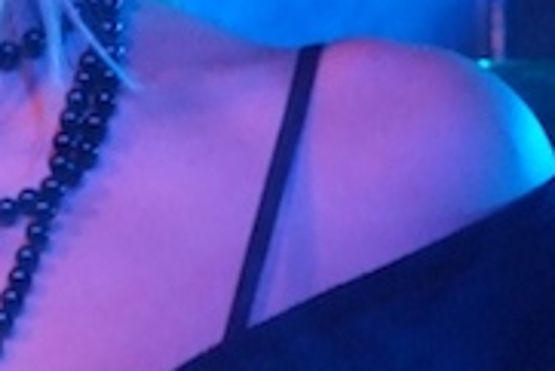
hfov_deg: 2.0
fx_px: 15737
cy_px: -63
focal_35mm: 1020
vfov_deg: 1.4
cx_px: -80
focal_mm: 120
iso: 1600
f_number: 6.3
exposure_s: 1/125
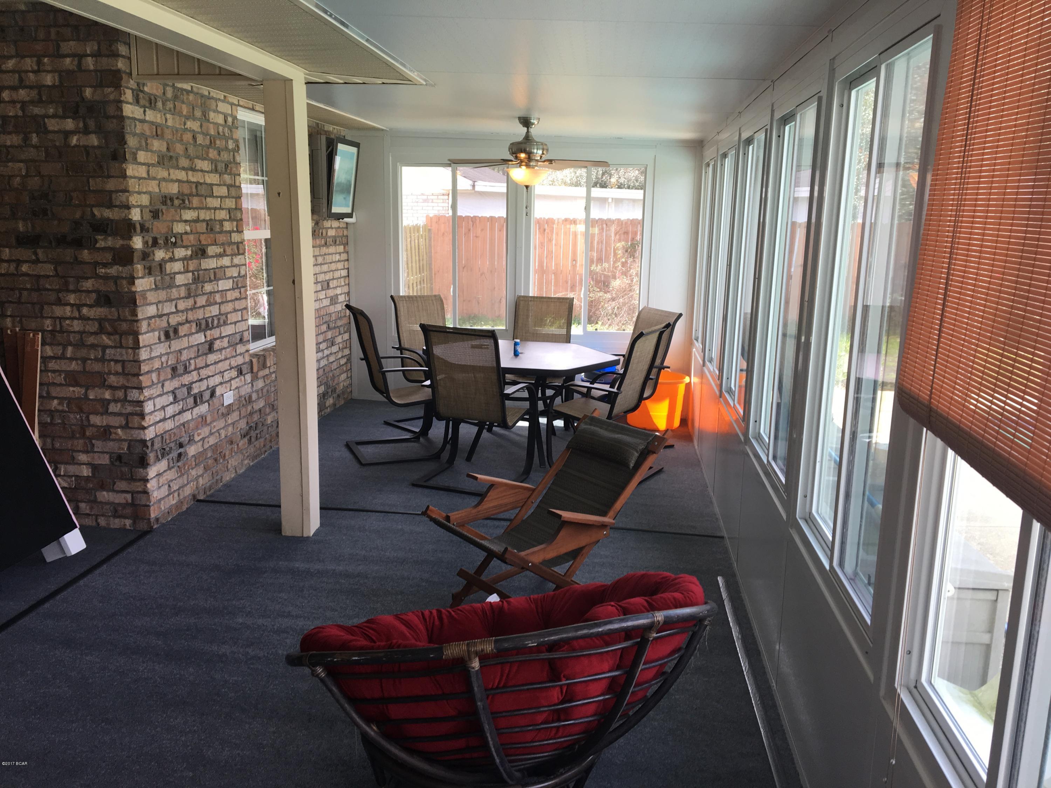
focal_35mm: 29
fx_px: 880
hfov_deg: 61.7
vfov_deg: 48.2
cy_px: 394
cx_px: 526
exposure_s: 1/120
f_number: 2.2
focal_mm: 4.15
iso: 25
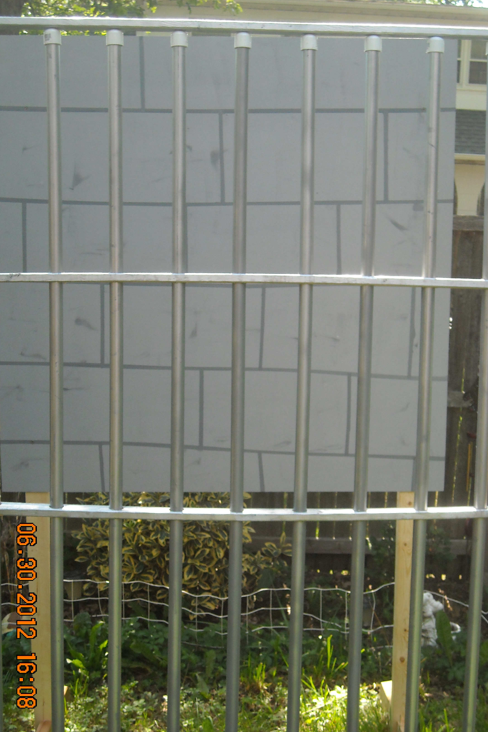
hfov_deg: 23.8
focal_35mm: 57
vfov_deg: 35.1
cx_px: 247
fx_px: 1159
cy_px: 369
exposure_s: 1/250
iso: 191
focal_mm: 8.85
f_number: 3.3
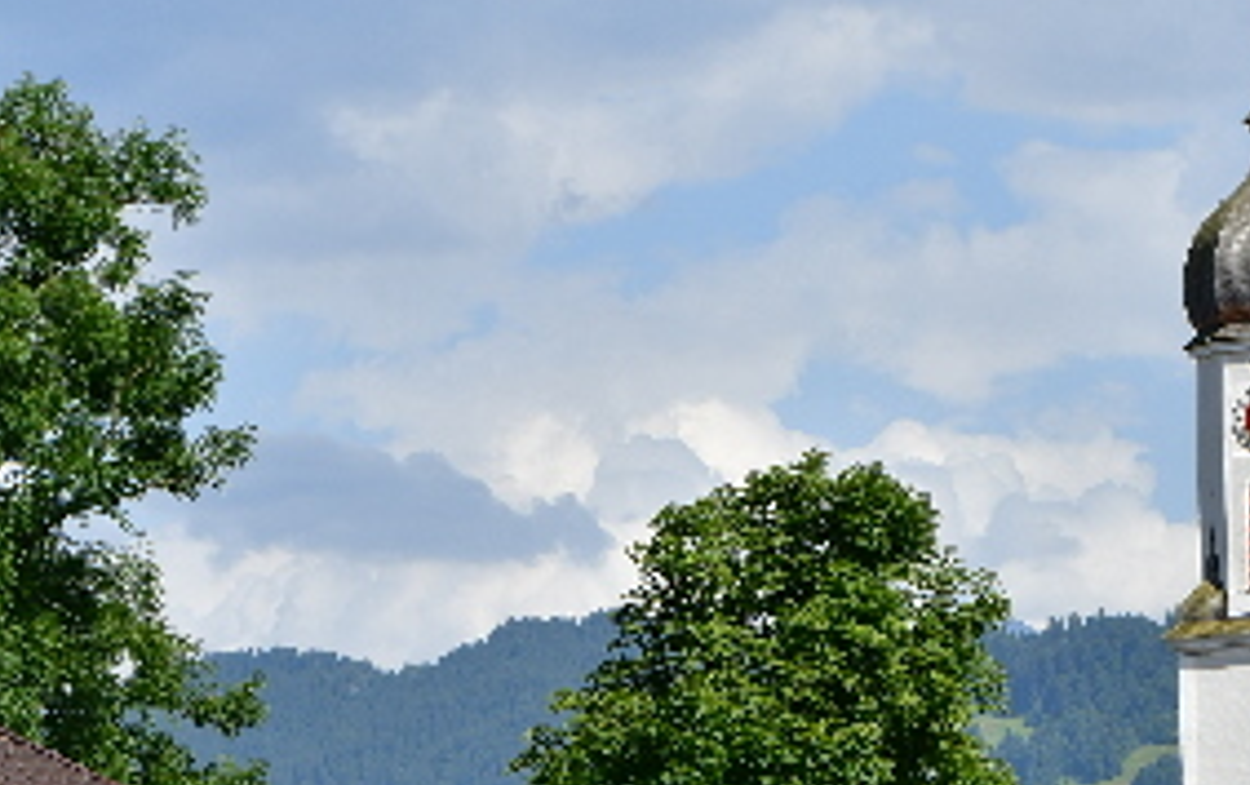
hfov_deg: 9.9
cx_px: 847
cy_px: 905
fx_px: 7199
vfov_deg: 6.2
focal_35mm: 211
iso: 100
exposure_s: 1/400
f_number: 10
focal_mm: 65
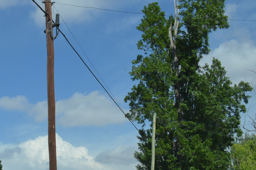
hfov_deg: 26.0
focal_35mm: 72
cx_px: -23
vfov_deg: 18.6
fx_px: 512
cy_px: 149
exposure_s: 1/320
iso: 100
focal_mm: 22
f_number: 9
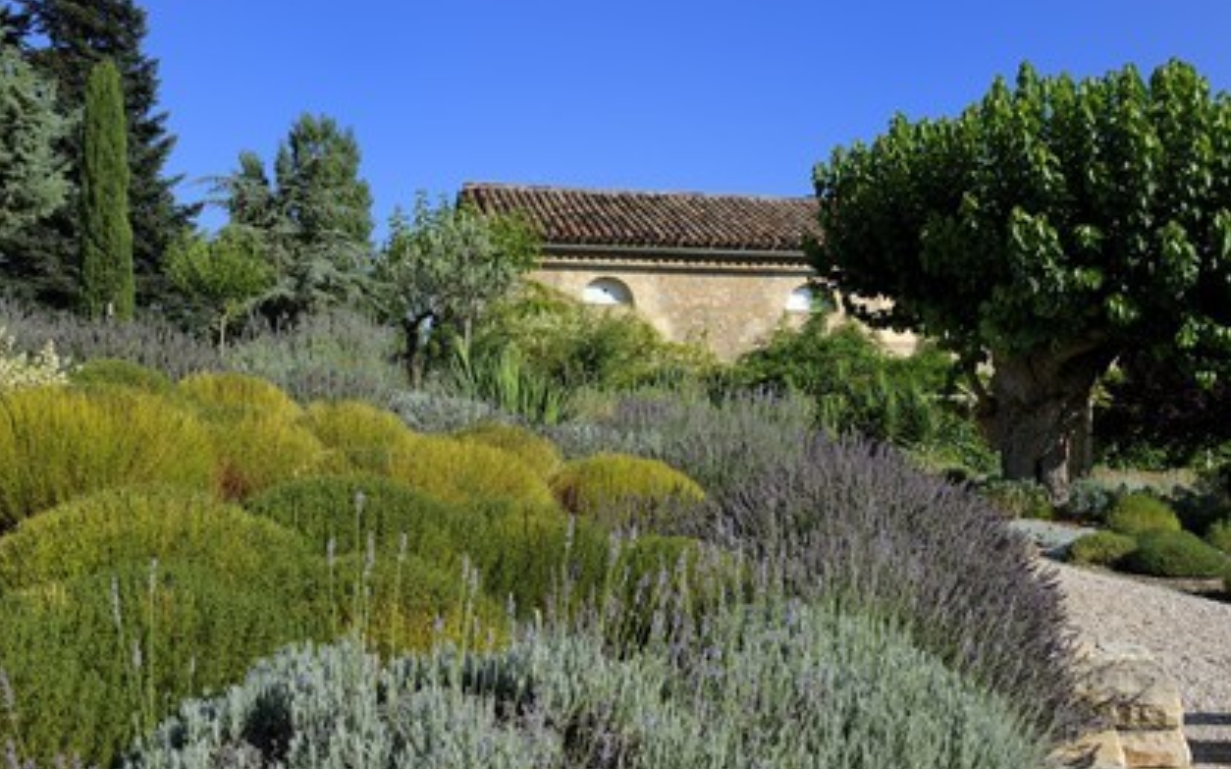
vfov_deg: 31.2
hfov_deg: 48.2
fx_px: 1375
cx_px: 616
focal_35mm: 41
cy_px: 395
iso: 200
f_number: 11
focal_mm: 40
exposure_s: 1/160
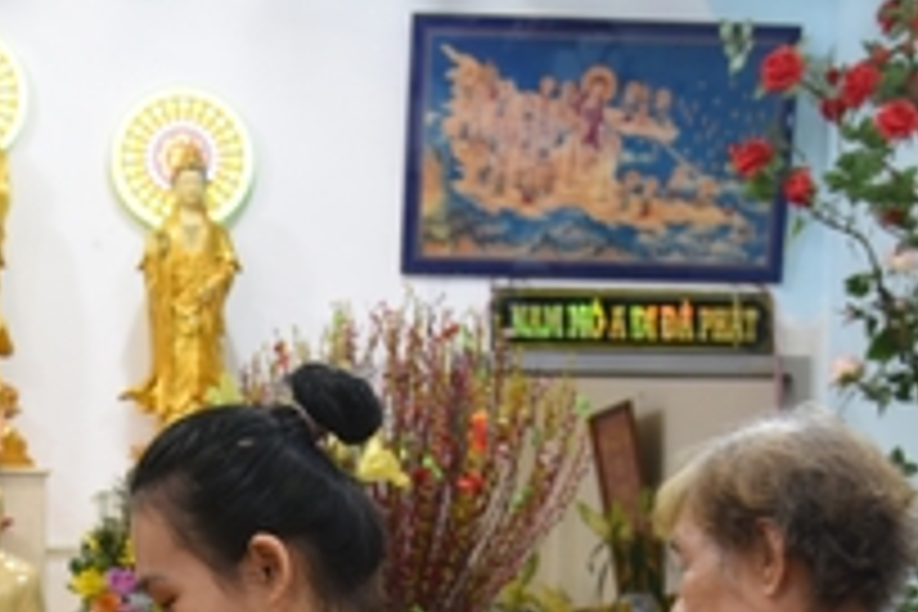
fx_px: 2524
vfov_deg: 13.3
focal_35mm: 99
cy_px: 796
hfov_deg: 20.1
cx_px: 50
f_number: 4
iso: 720
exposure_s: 1/60
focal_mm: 31
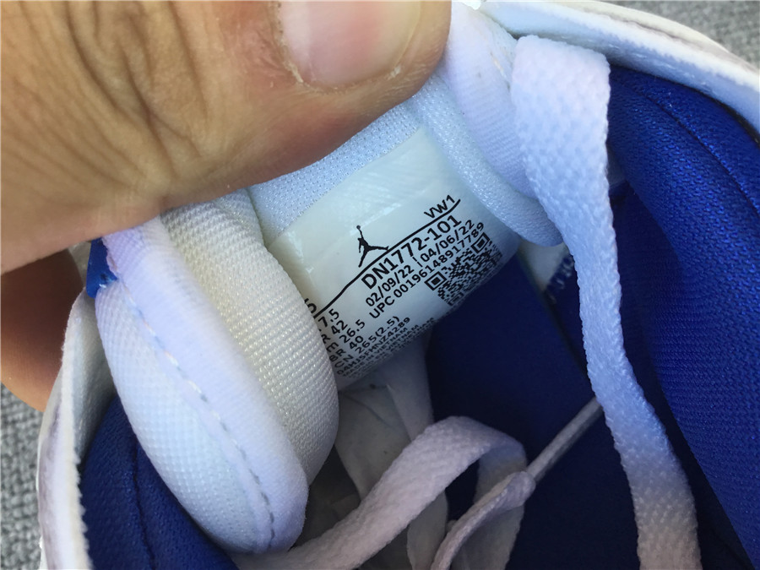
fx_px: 681
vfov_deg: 45.4
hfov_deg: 58.4
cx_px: 380
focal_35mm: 31
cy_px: 285
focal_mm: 3.3
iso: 40
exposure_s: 1/100
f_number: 2.4
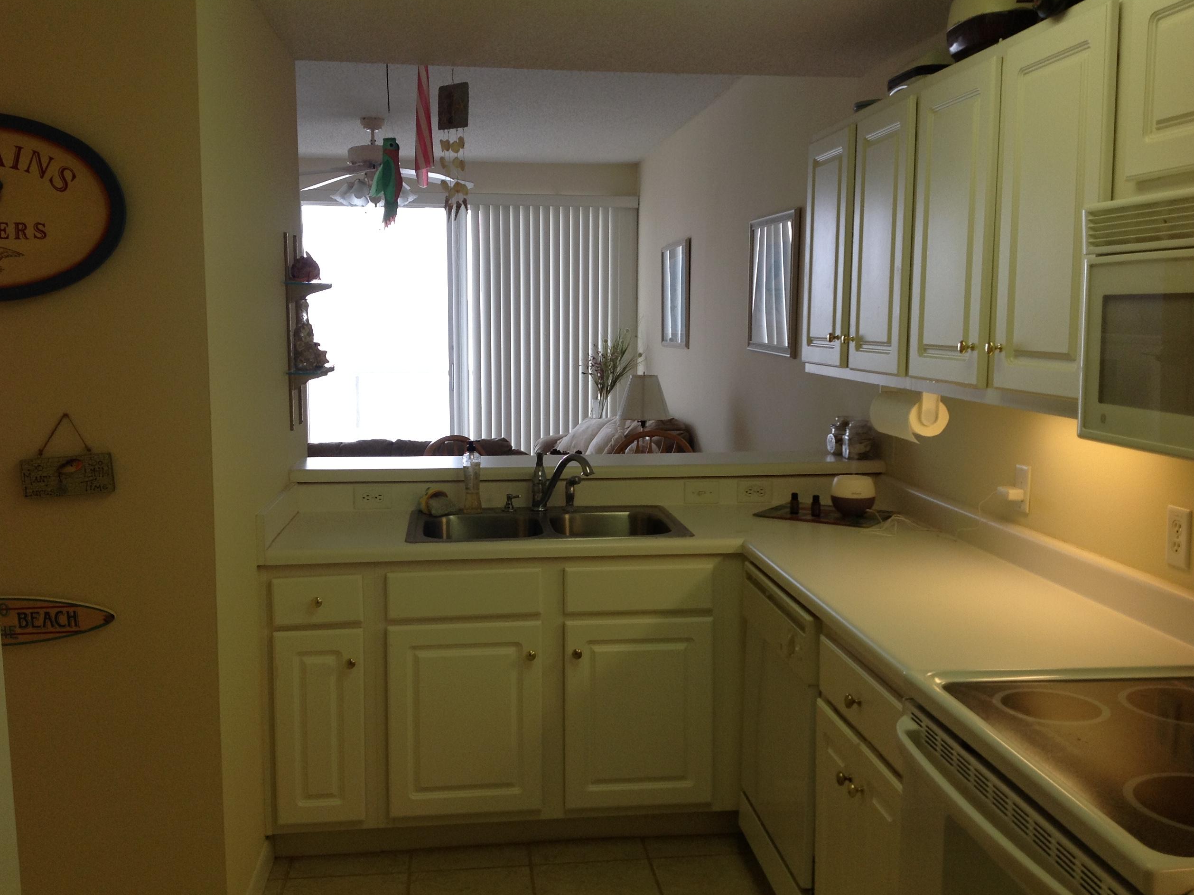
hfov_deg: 51.4
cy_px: 445
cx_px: 600
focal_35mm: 36
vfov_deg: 39.7
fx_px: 1242
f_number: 2.4
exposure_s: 1/60
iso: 50
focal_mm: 4.28
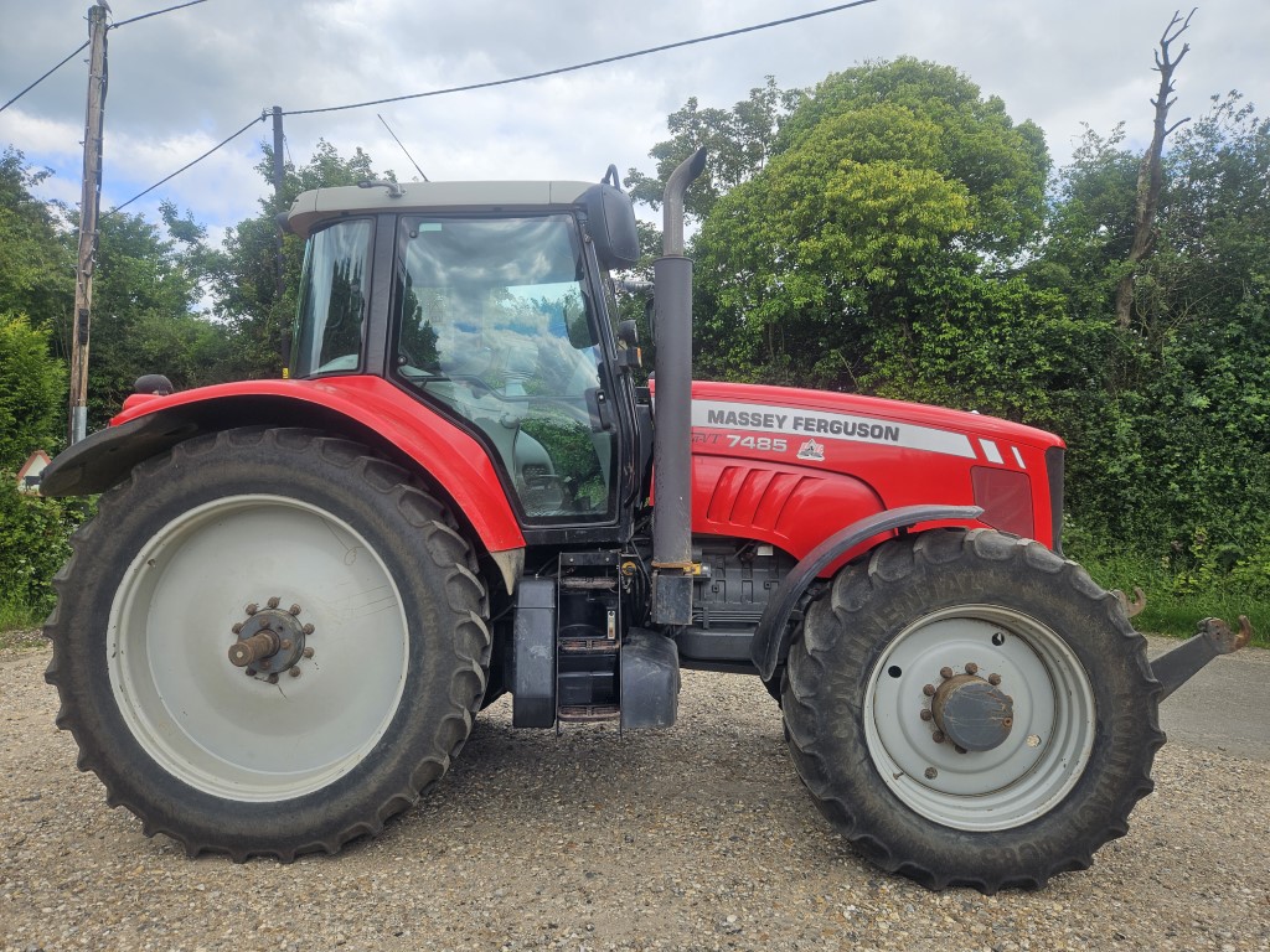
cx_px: 635
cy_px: 476
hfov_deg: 73.9
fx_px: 844
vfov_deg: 58.9
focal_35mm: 23
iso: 25
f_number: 1.8
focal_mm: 5.4
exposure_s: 1/690
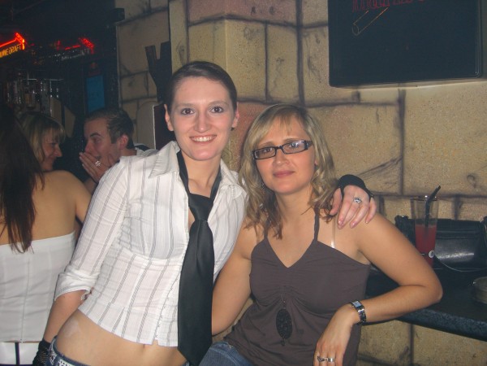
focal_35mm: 38
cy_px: 183
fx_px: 535
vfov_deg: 37.7
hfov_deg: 49.0
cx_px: 244
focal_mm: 7.9
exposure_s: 1/60
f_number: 2.8
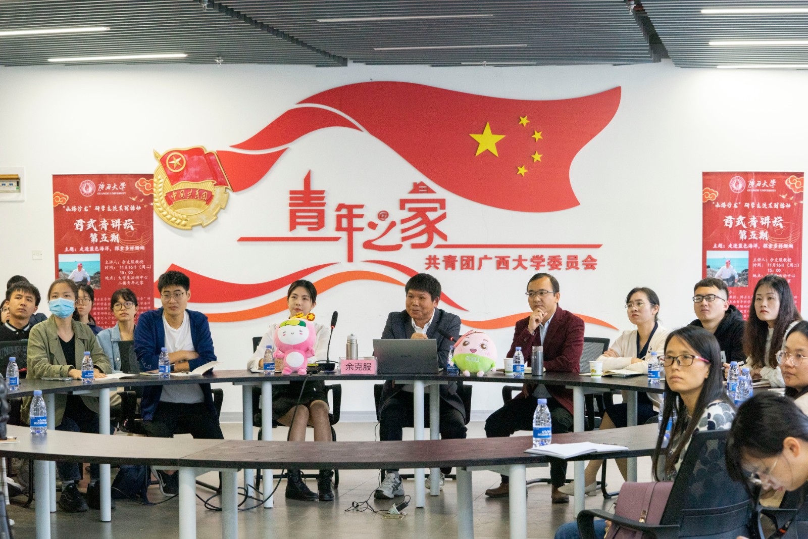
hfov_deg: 28.8
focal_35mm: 70
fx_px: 1571
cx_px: 404
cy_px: 270
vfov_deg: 19.5
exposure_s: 1/100
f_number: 7.1
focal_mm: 70
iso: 2000
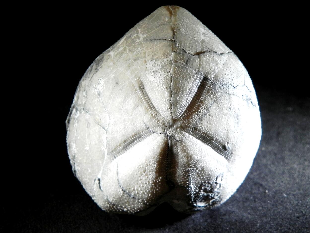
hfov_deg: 45.8
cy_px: 116
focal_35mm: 41
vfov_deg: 35.1
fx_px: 367
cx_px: 155
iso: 160
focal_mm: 7.3
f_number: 3.2
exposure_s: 1/116
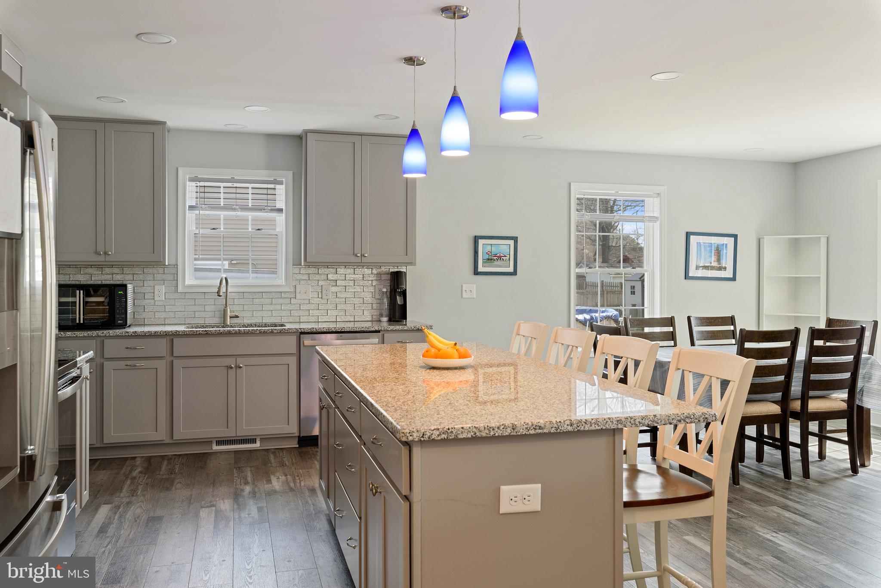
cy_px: 294
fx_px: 734
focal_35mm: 30
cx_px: 440
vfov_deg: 43.6
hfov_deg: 61.9
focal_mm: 30
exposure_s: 1/8
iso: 400
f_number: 8
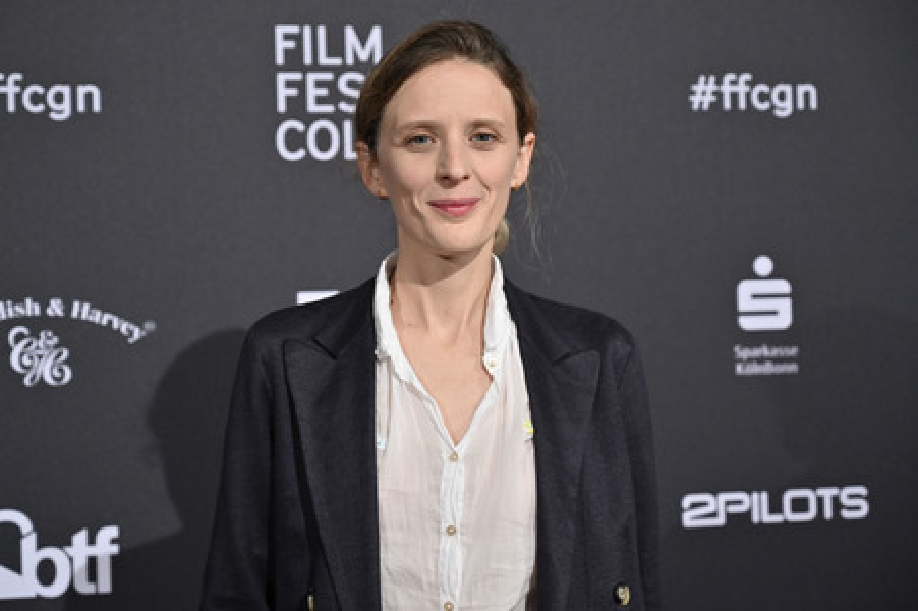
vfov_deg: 19.4
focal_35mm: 70
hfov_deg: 28.9
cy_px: 306
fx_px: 1784
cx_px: 459
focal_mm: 70
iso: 1000
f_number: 4
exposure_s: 1/200
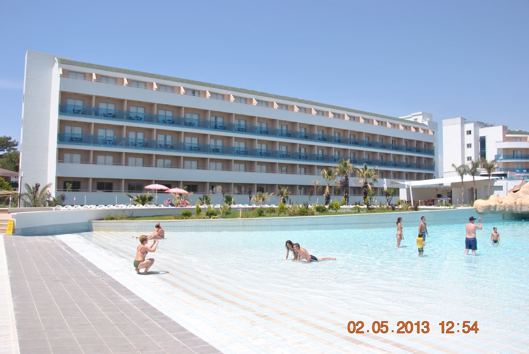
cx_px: 264
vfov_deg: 48.1
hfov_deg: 67.3
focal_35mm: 27
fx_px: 397
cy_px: 177
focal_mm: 18
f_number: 8
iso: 100
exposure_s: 1/250
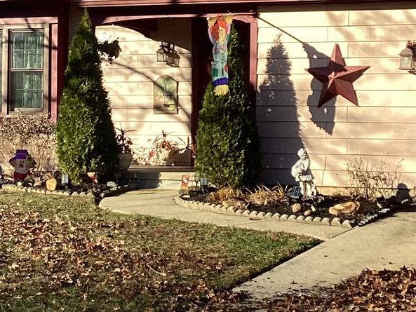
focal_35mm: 107
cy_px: 121
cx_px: 144
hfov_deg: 18.3
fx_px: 1286
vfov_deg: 13.8
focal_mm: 3.3
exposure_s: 1/512
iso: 25
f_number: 2.4
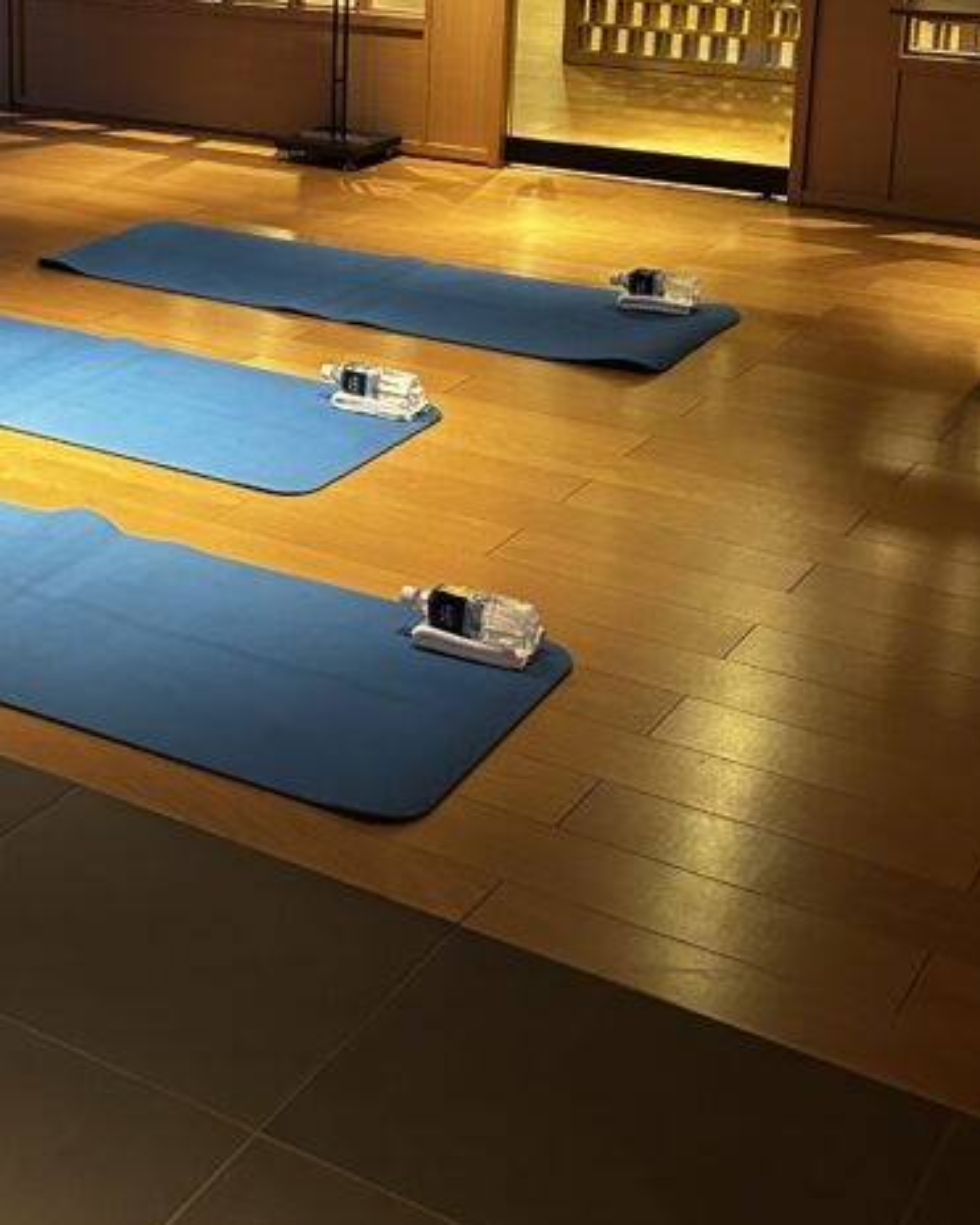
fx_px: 2031
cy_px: 206
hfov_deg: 26.4
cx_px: 127
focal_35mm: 56
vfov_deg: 32.5
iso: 400
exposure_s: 1/50
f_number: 1.5
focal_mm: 5.7
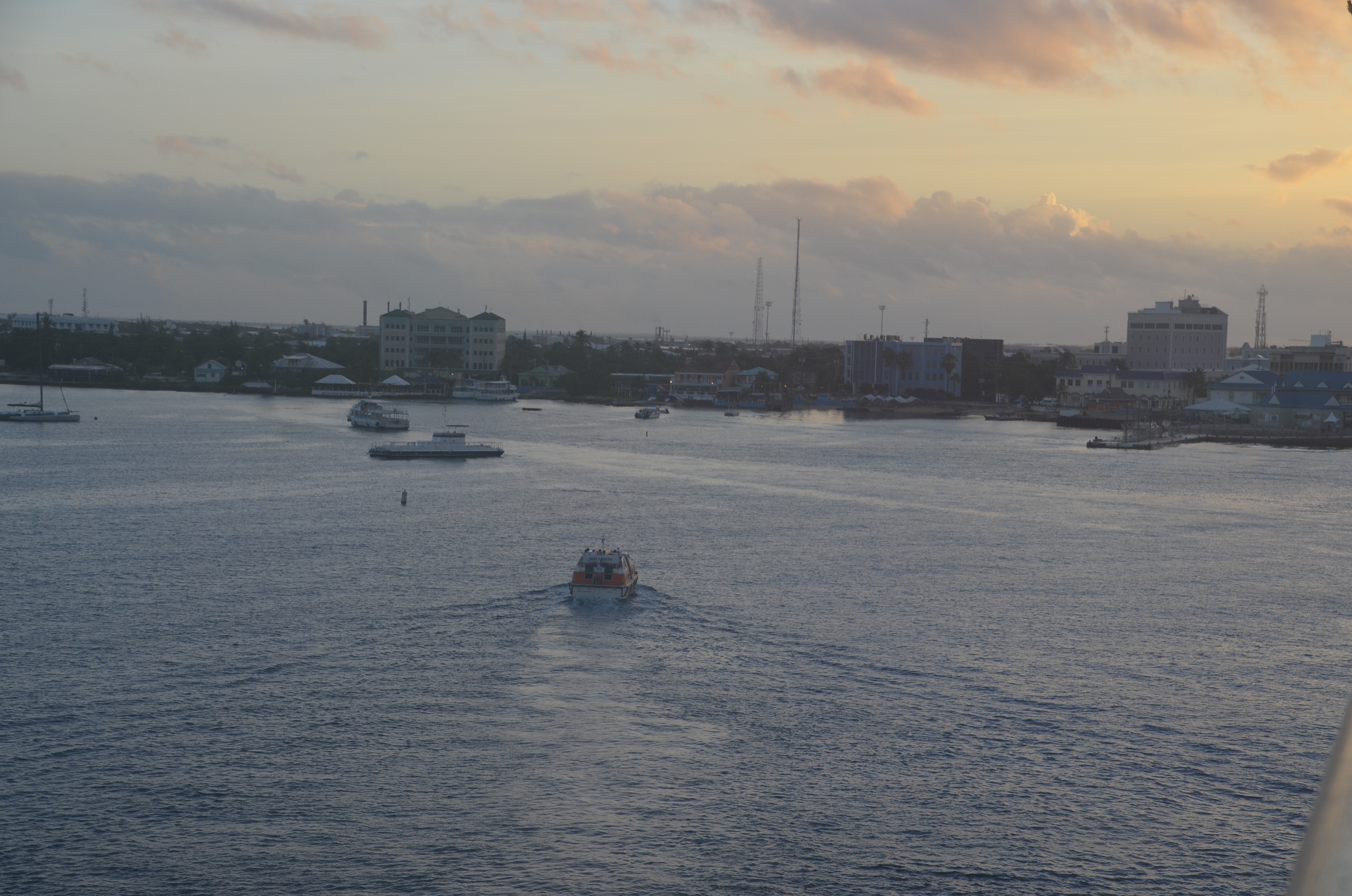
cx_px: 676
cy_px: 448
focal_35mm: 69
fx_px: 2586
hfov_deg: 29.3
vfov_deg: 19.6
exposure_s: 1/250
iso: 200
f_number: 8
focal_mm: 46
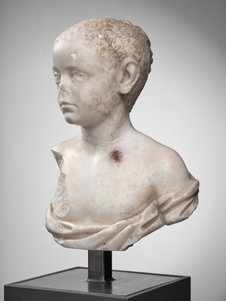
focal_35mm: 63
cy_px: 150
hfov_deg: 23.3
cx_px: 113
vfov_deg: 30.7
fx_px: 548
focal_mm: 80
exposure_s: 1/125
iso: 100
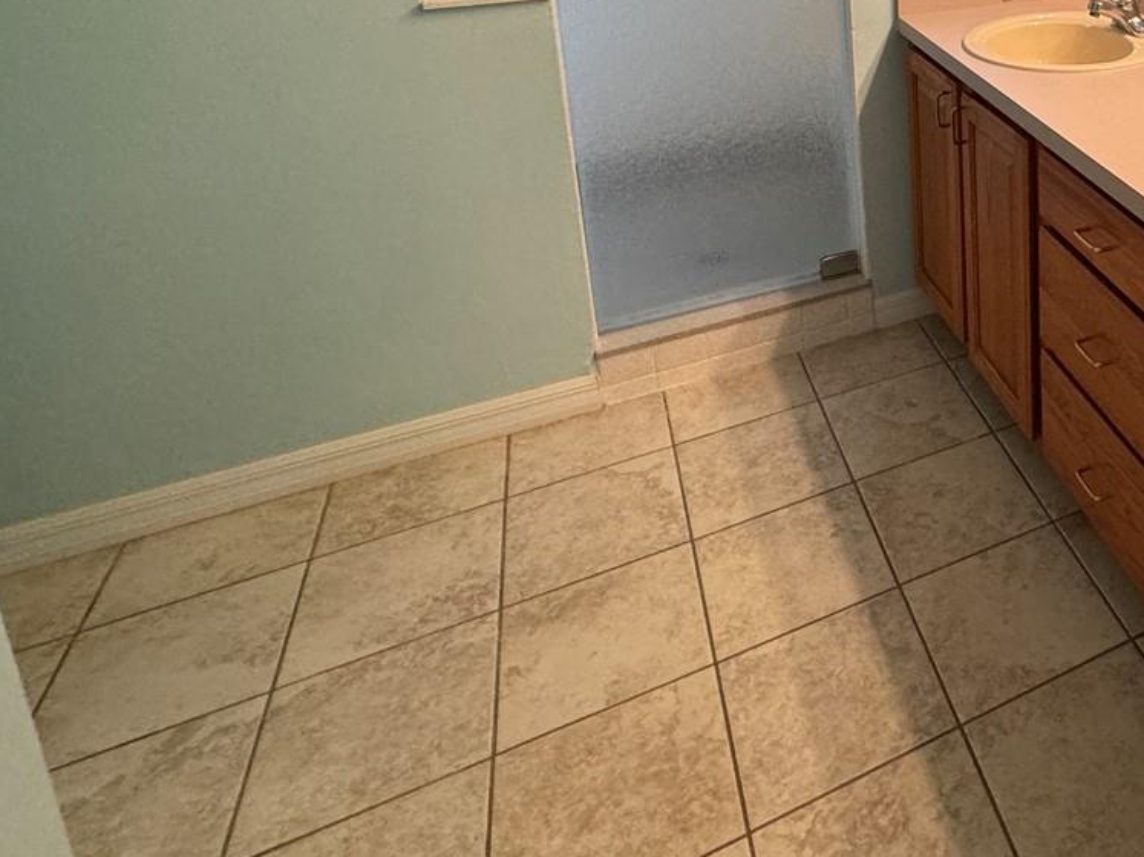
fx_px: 991
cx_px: 1147
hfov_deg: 49.0
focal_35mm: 30
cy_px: -9
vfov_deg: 40.6
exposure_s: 1/120
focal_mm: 2.22
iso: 250
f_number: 2.2
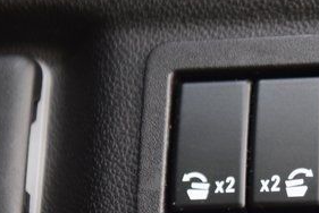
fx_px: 2120
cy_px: 138
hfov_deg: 8.5
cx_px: 347
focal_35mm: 239
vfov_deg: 5.8
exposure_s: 1/5
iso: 1600
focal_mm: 70
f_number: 2.8
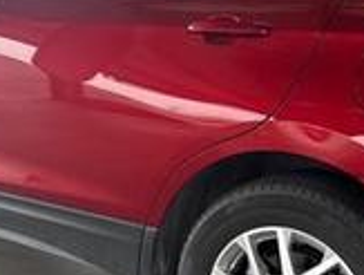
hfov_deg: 26.2
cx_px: 138
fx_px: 780
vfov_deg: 20.0
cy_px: 148
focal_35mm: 74
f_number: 1.78
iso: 200
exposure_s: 1/188
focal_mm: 6.76
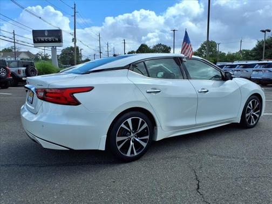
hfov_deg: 65.3
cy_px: 102
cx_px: 136
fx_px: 212
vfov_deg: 51.4
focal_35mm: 27
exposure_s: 1/2500
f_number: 1.9
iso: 40
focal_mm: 3.58
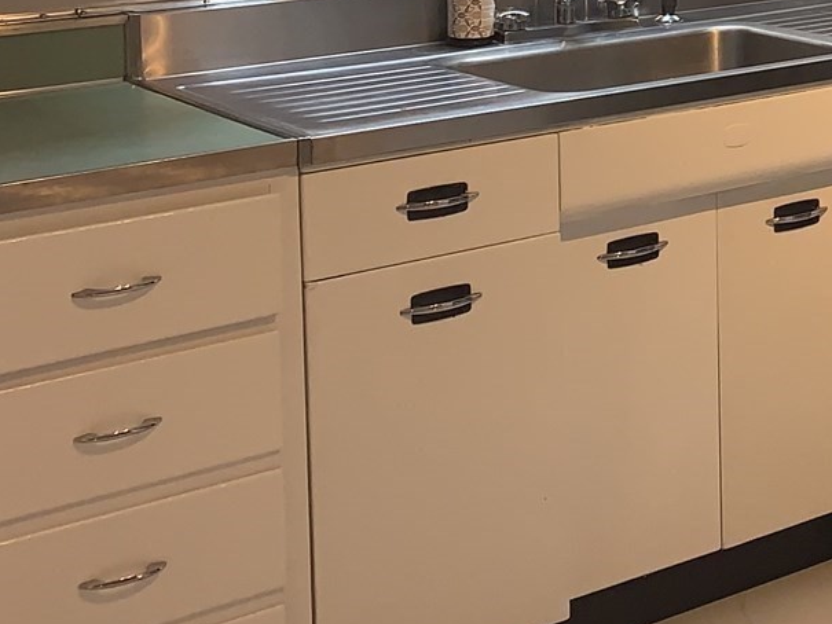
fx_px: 2116
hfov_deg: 19.0
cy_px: -106
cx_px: 1317
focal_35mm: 88
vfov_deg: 16.2
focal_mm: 4.25
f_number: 1.8
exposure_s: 1/20
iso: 25
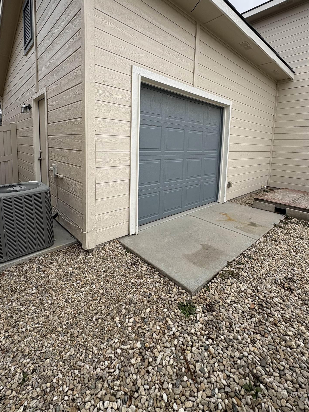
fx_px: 202
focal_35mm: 17
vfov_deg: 90.0
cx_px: 154
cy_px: 167
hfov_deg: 74.7
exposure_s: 1/485
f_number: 2.2
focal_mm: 2.22
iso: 40
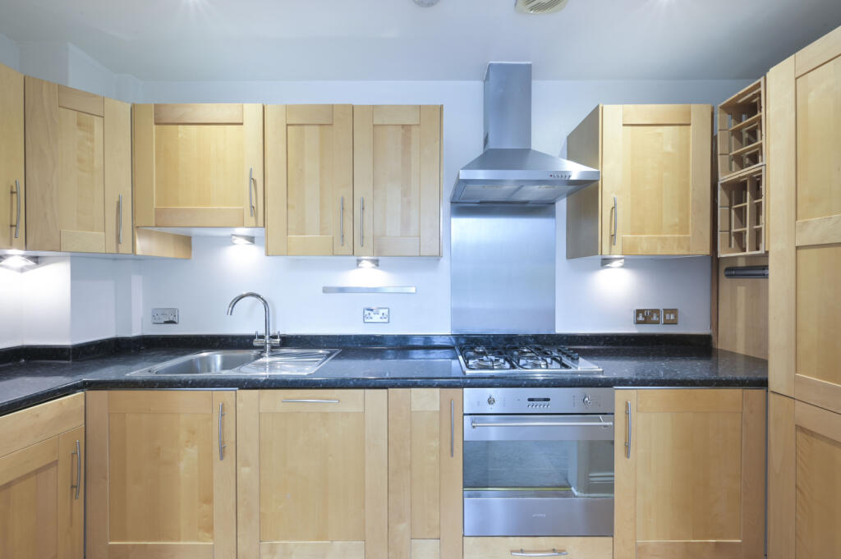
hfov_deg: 104.3
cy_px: 280
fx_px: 327
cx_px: 420
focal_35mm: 14
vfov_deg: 81.1
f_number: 16
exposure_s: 3
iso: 200
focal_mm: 14
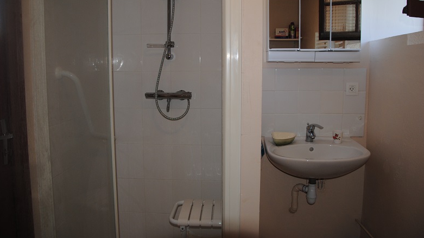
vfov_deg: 40.0
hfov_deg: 66.1
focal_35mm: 29
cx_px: 211
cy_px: 98
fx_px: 326
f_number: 3.5
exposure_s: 1/60
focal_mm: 18
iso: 200
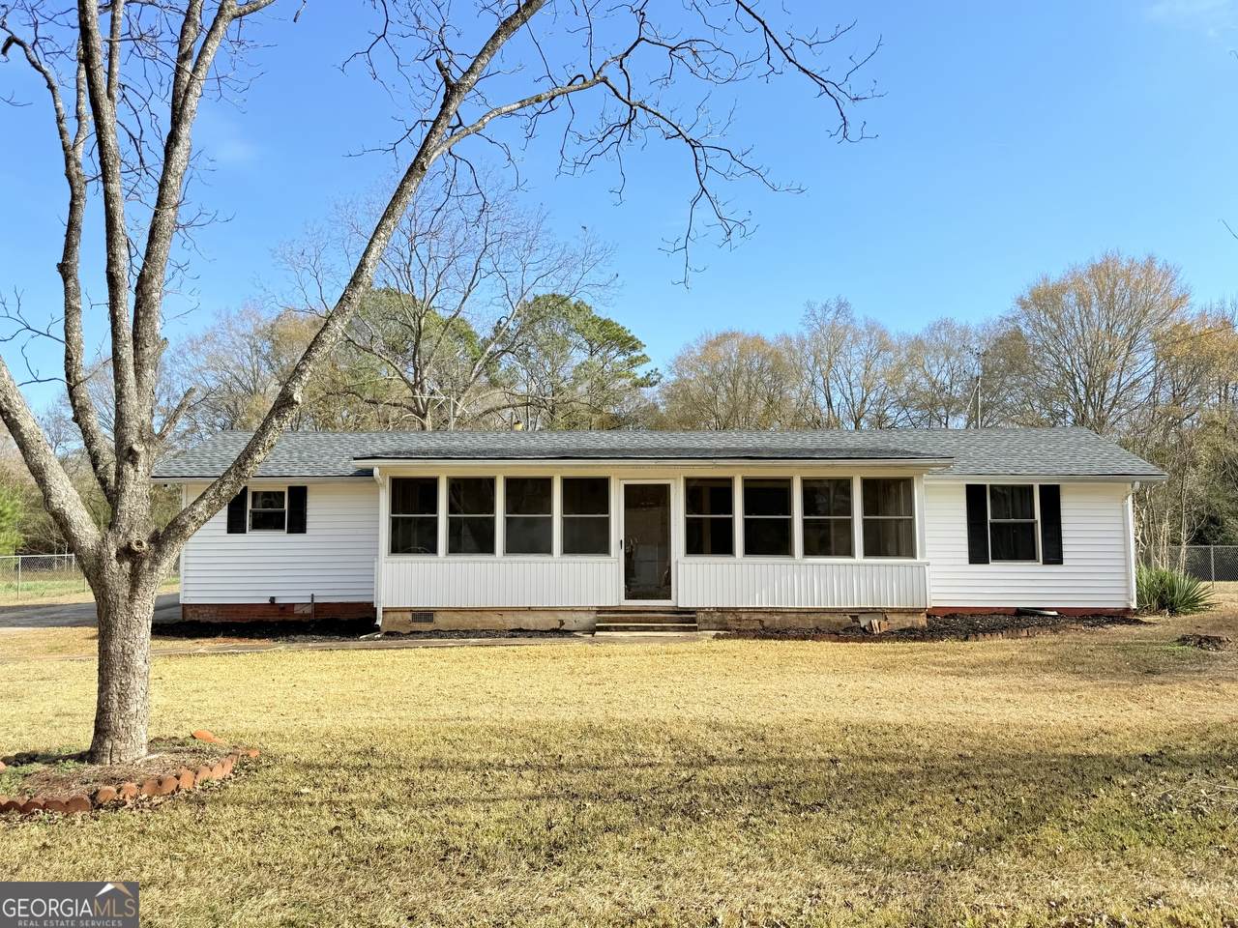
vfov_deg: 56.8
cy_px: 464
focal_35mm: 24
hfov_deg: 71.6
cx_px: 619
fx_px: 858
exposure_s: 1/3279
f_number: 1.78
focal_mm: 6.76
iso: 80
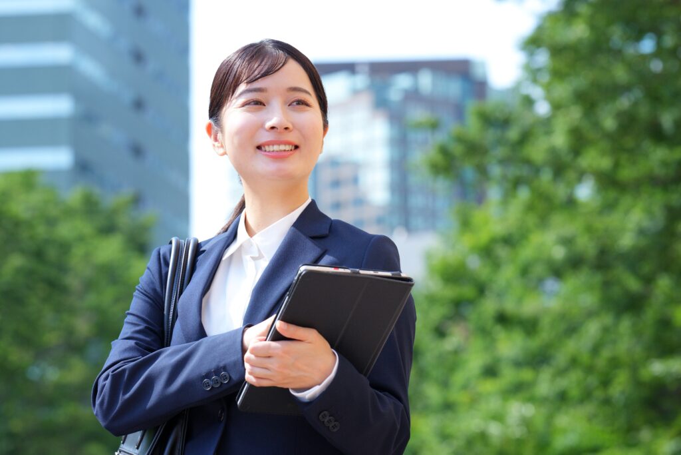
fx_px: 2554
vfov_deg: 10.2
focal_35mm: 135
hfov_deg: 15.2
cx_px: 340
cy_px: 228
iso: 400
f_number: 6.3
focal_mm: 135
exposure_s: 1/640
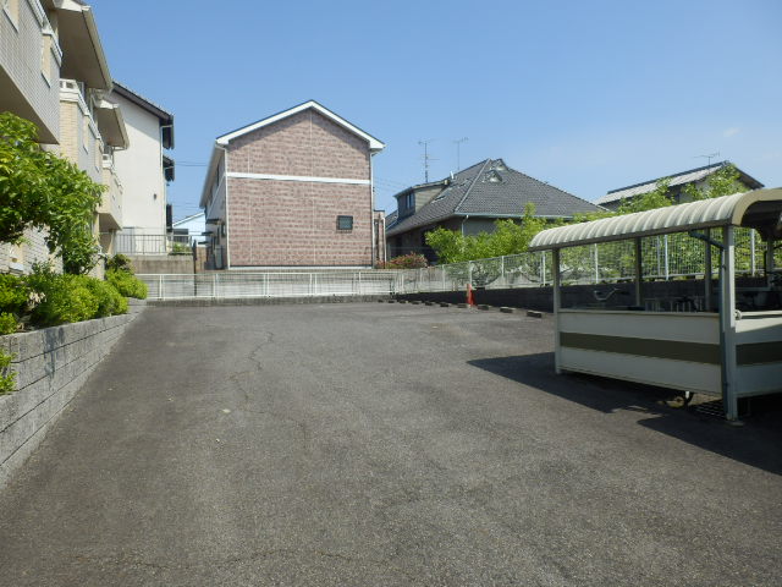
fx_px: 542
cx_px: 391
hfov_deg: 71.6
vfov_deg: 56.8
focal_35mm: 24
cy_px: 294
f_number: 7.9
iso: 80
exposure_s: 1/160
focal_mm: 4.2
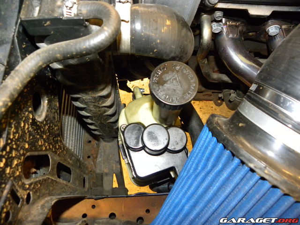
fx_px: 225
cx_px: 150
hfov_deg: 67.3
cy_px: 112
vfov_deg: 53.1
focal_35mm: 26
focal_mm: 4.6
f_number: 2.8
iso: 400
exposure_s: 1/30
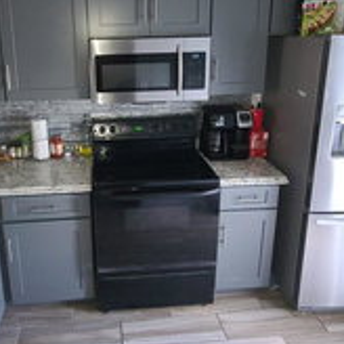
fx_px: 337
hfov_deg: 53.4
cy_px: 132
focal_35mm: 30
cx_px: 127
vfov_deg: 53.5
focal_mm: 2.2
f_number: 2.2
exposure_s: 1/29
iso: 320
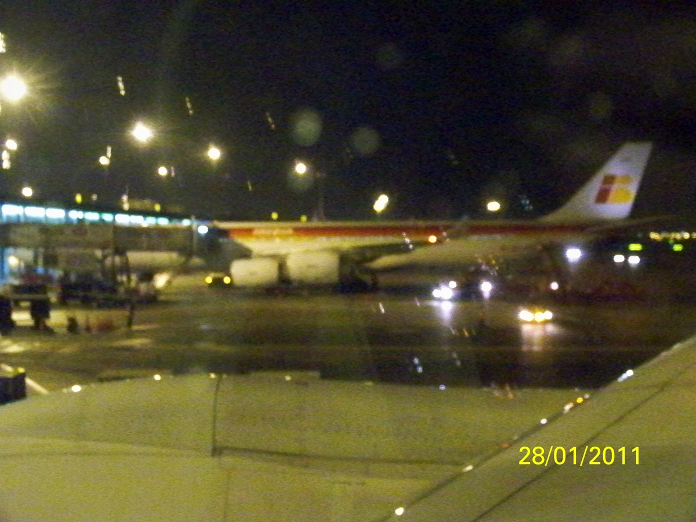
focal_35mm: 51
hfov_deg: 37.5
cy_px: 261
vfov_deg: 28.6
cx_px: 348
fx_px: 1025
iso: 3200
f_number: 3.2
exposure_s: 1/30
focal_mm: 10.5
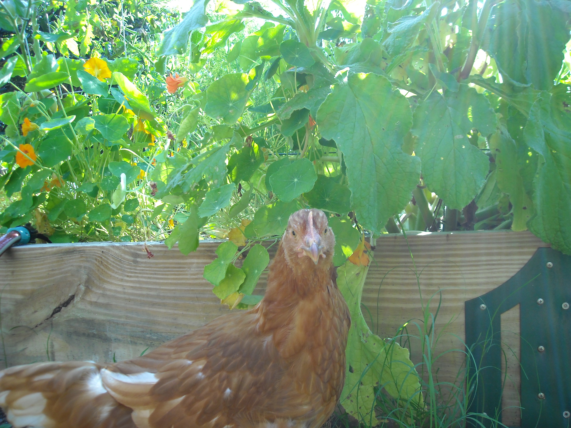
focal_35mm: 35
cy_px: 214
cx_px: 286
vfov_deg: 40.7
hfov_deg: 52.6
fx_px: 577
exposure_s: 1/100
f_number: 2.8
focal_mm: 5.7
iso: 64
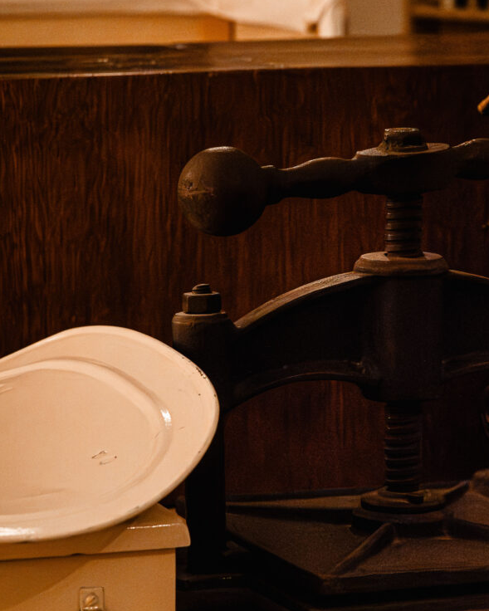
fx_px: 2822
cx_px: 393
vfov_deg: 12.4
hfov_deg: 9.9
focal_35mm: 156
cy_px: 312
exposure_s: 1/320
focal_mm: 45
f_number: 3.5
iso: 6400
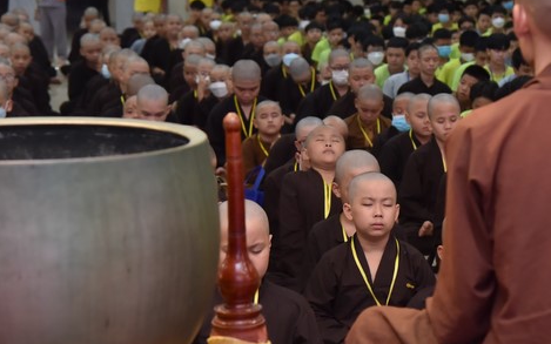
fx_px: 1486
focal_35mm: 99
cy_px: 176
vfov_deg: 13.2
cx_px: 378
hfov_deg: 20.9
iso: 2000
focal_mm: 70
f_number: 5
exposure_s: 1/125
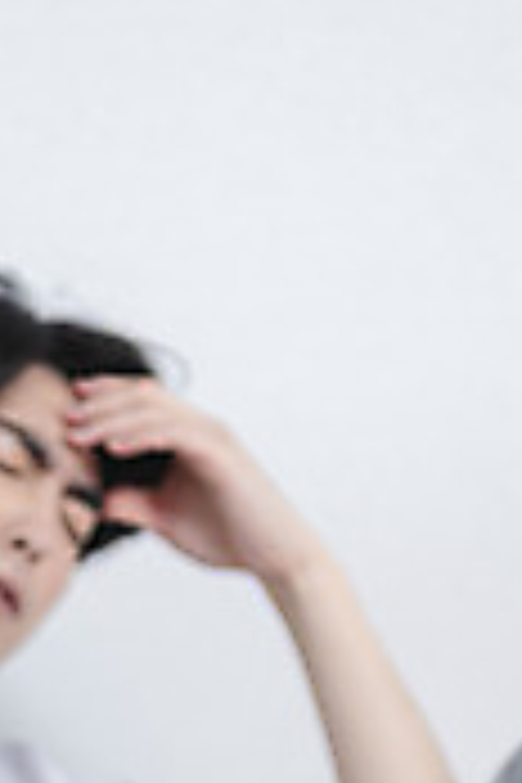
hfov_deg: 9.1
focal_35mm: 149
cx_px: -52
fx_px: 3240
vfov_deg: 13.6
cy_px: 792
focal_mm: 65
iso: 200
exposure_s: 1/125
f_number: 3.5
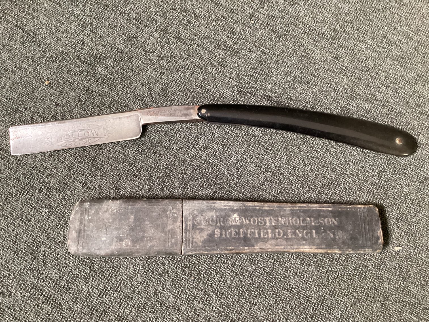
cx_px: 214
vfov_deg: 45.4
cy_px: 161
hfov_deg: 58.3
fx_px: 384
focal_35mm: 31
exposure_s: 1/30
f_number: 2.4
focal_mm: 3.3
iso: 500
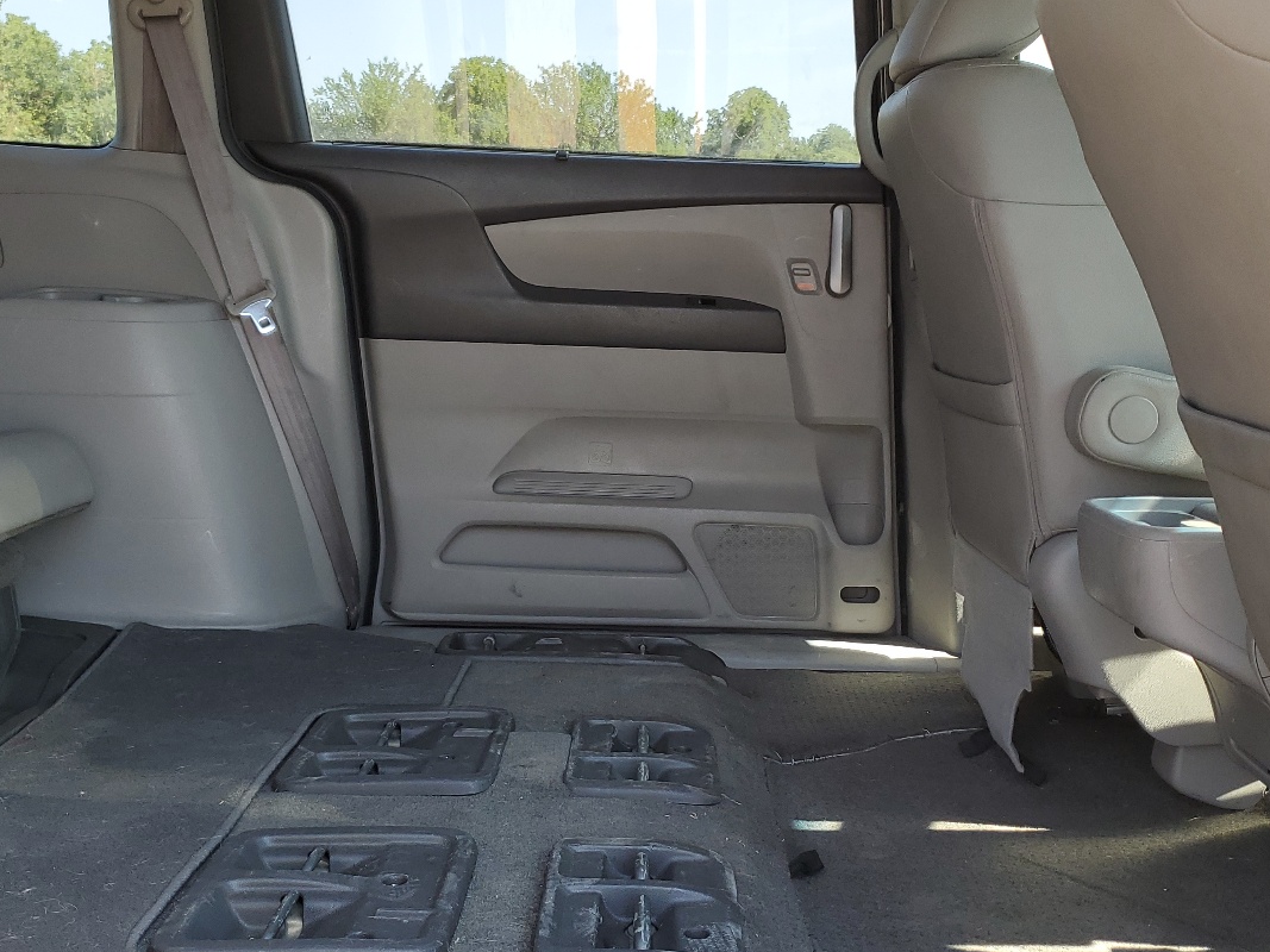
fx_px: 1431
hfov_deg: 47.9
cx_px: 619
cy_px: 503
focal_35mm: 39
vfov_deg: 36.8
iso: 50
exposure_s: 1/294
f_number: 1.5
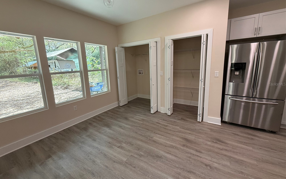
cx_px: 142
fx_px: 117
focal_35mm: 15
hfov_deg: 101.5
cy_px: 84
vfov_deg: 74.7
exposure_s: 1/120
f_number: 2.2
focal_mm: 2.22
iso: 250
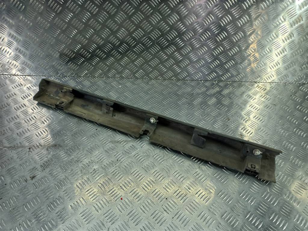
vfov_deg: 54.9
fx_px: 222
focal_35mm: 25
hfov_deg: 69.4
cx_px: 154
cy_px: 116
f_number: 1.8
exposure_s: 1/50
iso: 32
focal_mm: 4.6
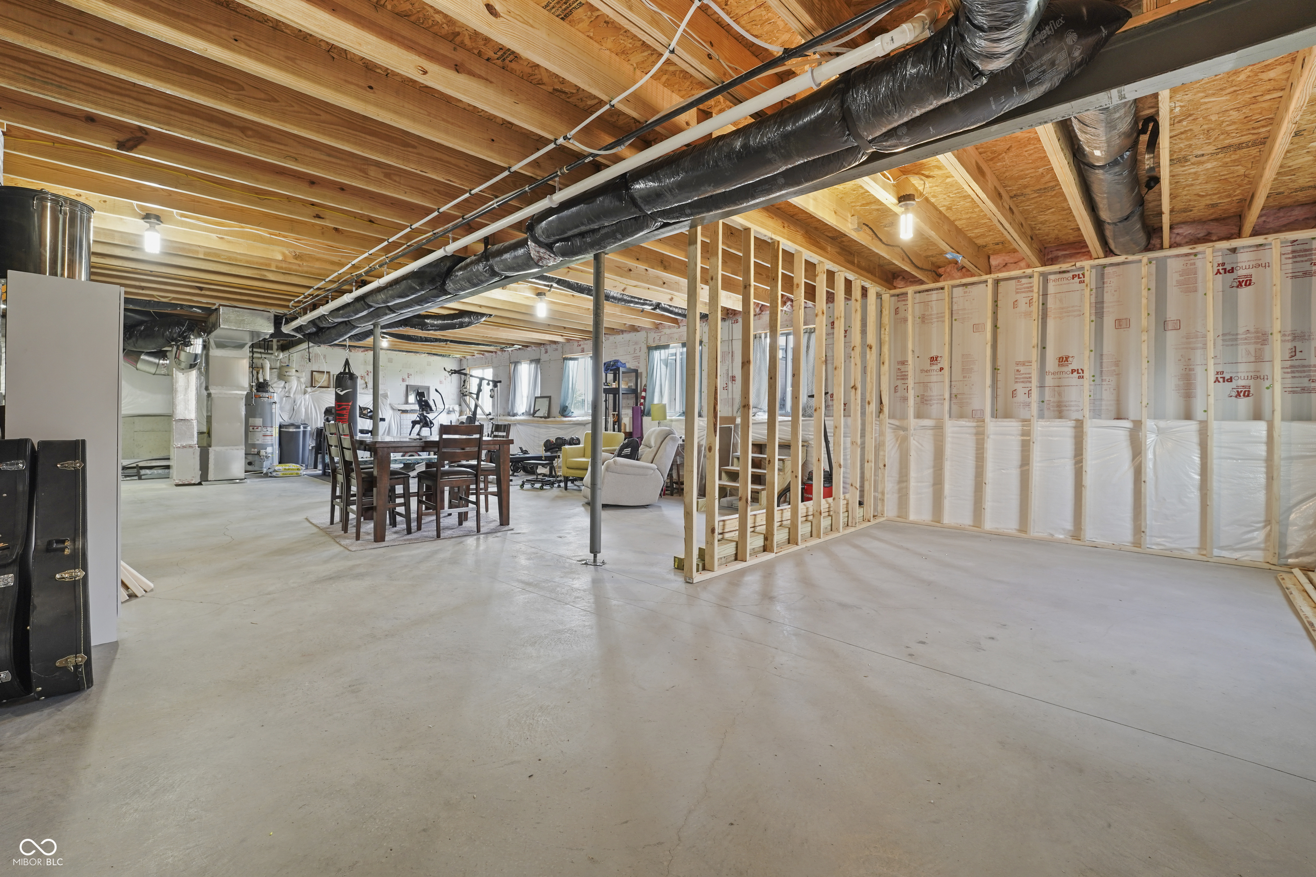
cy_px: 438
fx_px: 512
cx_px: 658
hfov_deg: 104.3
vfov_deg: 81.2
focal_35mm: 14
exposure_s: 1/10
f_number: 5.6
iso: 640
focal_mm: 14
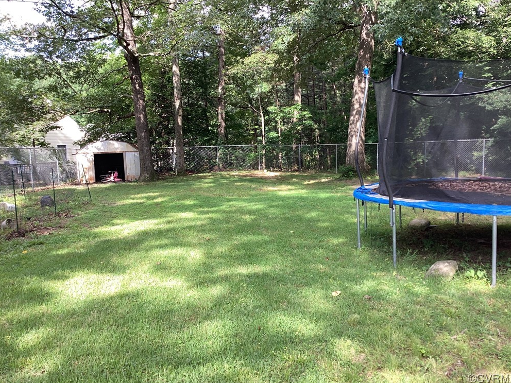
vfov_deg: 44.2
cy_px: 192
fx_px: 472
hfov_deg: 56.8
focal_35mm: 32
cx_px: 261
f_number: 2.4
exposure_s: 1/120
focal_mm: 3.3
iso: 25
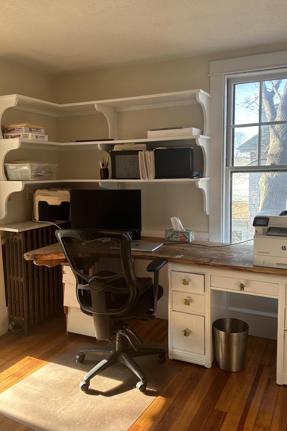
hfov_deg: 43.5
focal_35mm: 30
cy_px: 217
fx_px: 359
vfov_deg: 61.9
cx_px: 157
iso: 100
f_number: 1.78
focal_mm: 6.86
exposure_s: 1/121
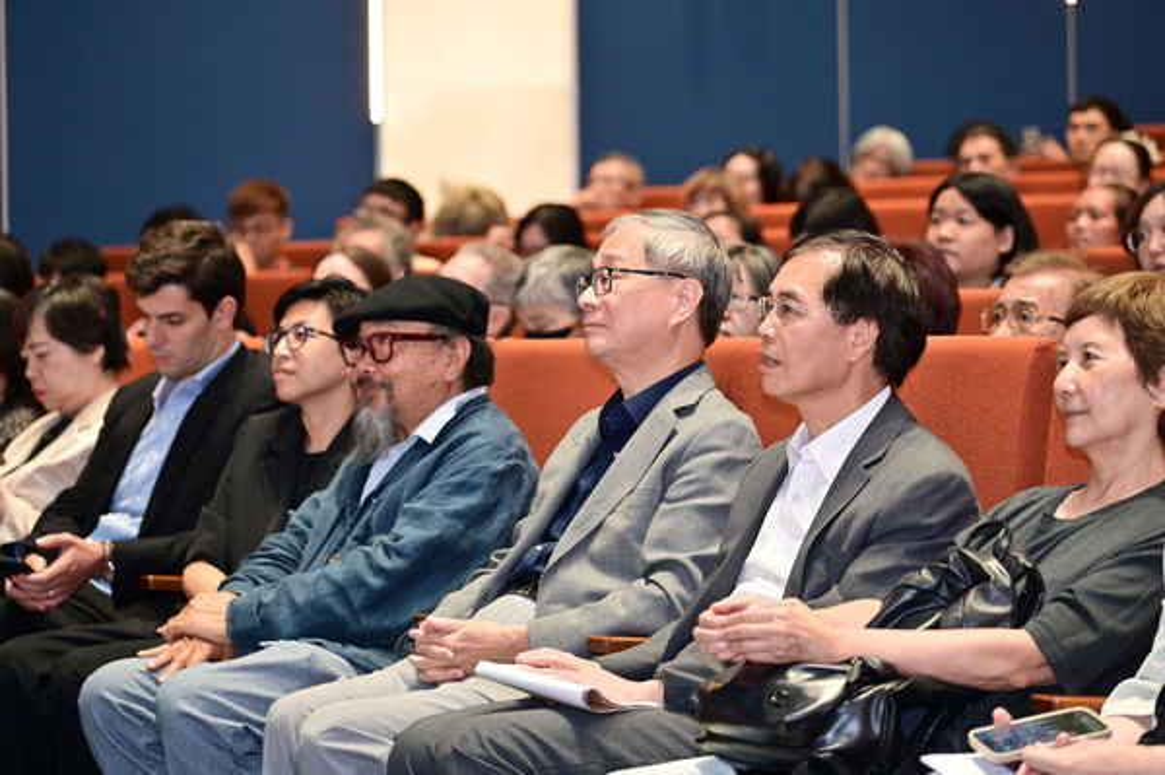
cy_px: 388
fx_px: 3880
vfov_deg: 11.4
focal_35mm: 120
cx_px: 582
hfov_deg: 17.1
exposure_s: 1/60
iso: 1000
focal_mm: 120
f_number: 4
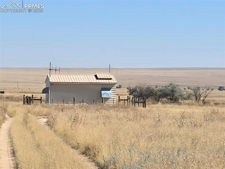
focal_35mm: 23
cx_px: 112
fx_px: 149
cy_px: 84
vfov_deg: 58.8
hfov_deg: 74.0
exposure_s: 1/3333
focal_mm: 5.4
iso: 32
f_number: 1.8
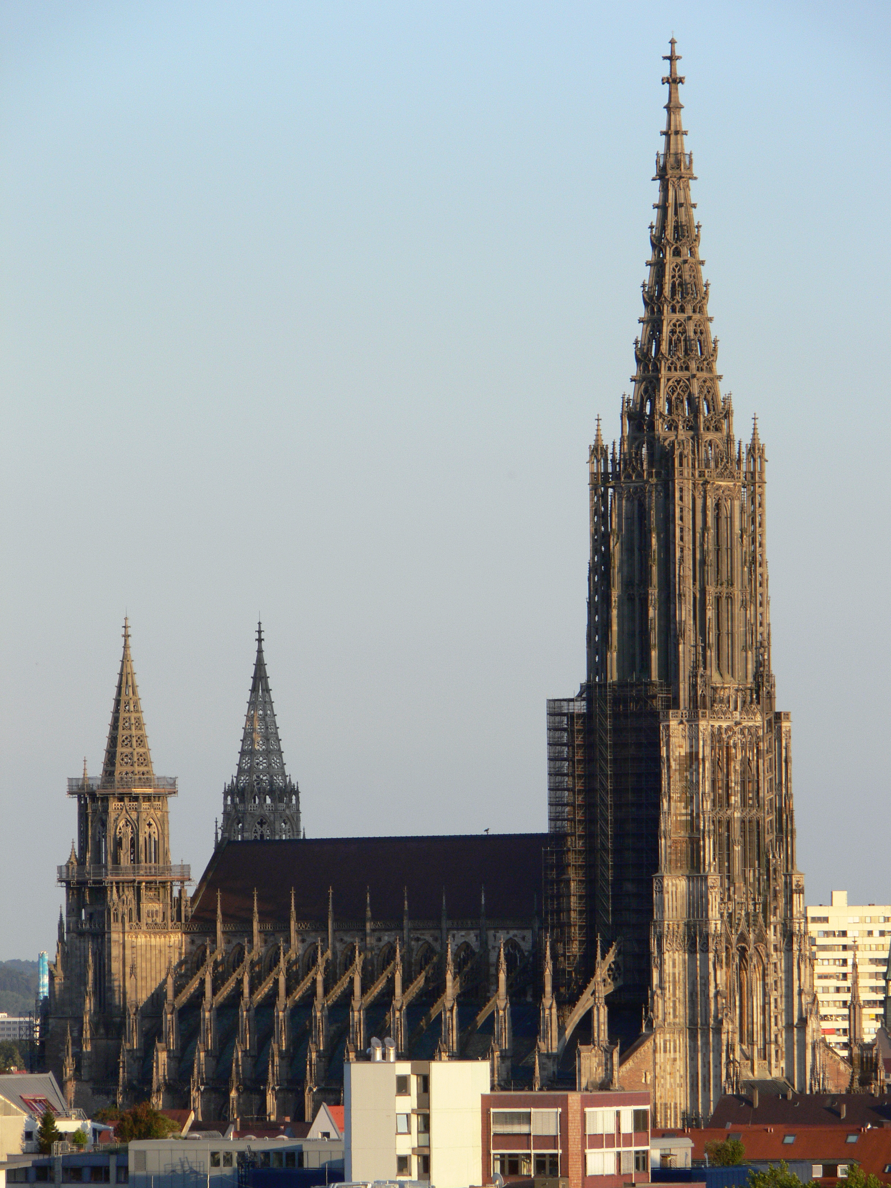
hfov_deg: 5.3
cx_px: 446
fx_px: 9541
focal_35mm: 278
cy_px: 594
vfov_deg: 7.1
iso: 80
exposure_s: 1/160
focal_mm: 58.7
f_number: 5.6
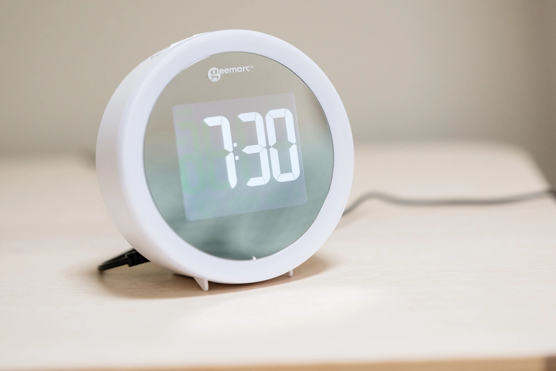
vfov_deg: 15.5
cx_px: 281
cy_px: 183
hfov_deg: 23.1
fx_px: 1359
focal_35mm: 88
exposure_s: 1/250
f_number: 2.8
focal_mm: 85
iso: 1600
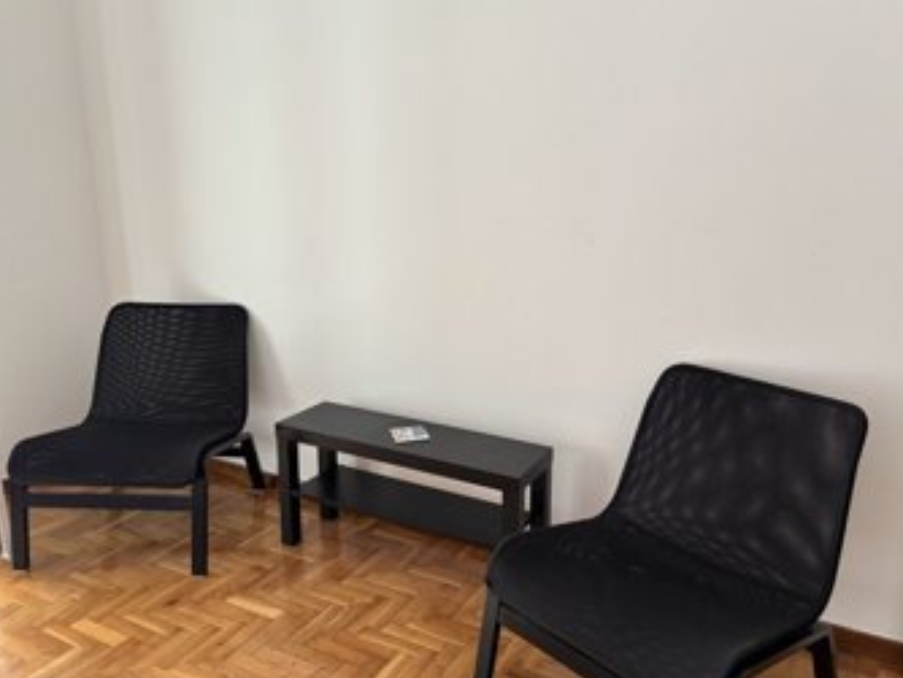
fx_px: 731
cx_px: 454
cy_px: 340
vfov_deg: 49.8
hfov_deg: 63.4
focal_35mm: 28
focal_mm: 5.96
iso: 100
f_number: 1.6
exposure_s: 1/121
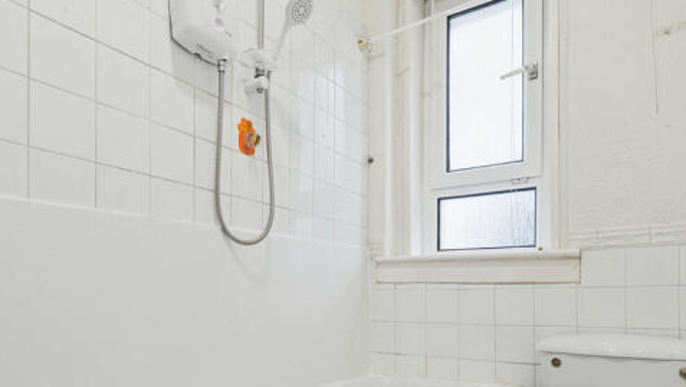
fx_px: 432
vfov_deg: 46.2
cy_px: 299
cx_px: 324
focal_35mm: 24
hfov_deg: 76.9
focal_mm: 11
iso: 320
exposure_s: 1/60
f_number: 5
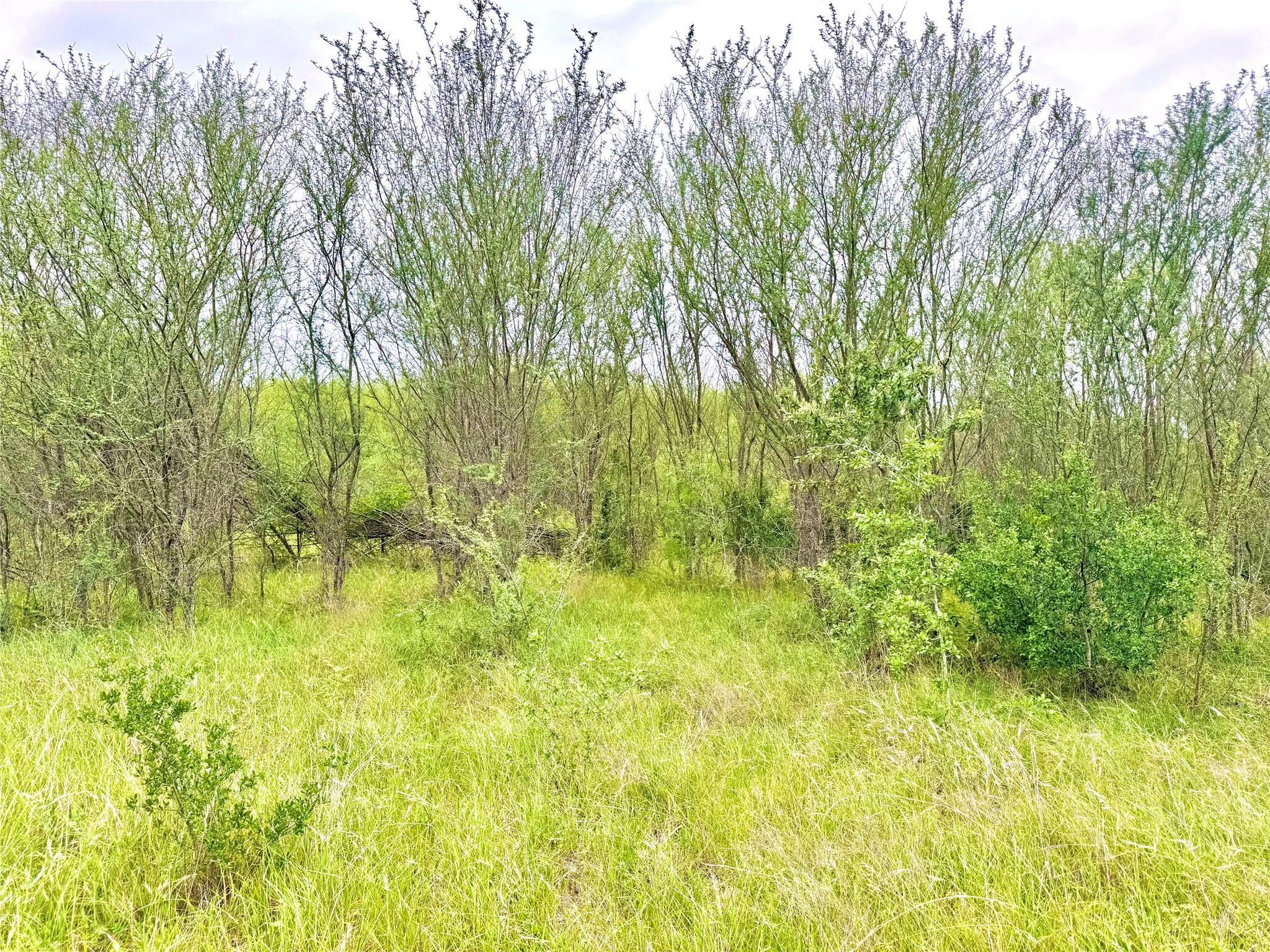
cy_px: 476
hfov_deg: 71.6
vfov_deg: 56.8
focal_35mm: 24
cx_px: 635
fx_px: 881
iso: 80
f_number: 1.78
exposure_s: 1/495
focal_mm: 6.76
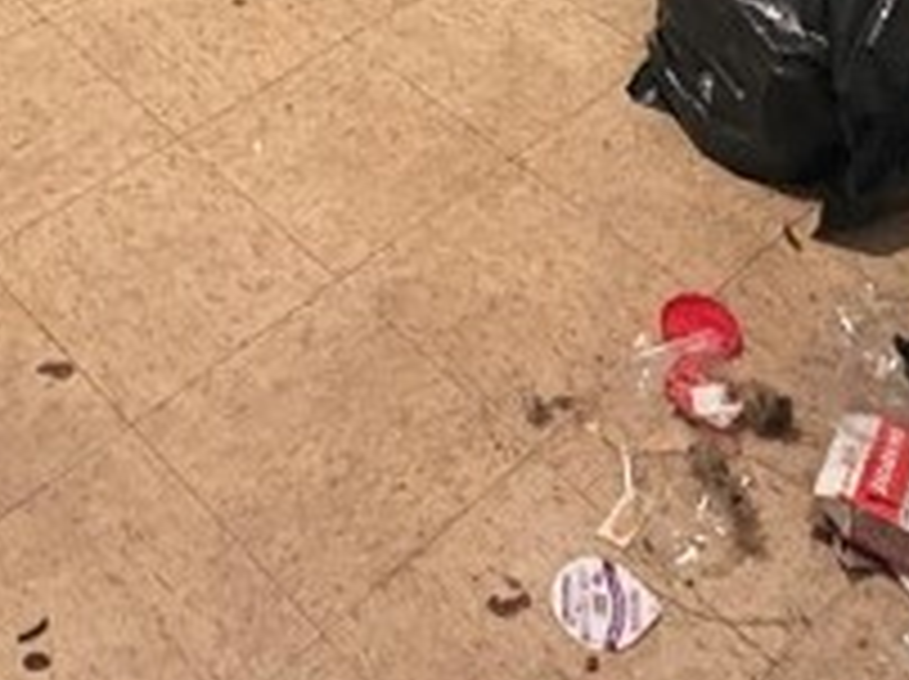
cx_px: 324
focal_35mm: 71
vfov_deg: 16.5
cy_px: -617
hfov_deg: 27.3
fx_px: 1862
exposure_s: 1/60
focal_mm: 2.22
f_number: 2.2
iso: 800
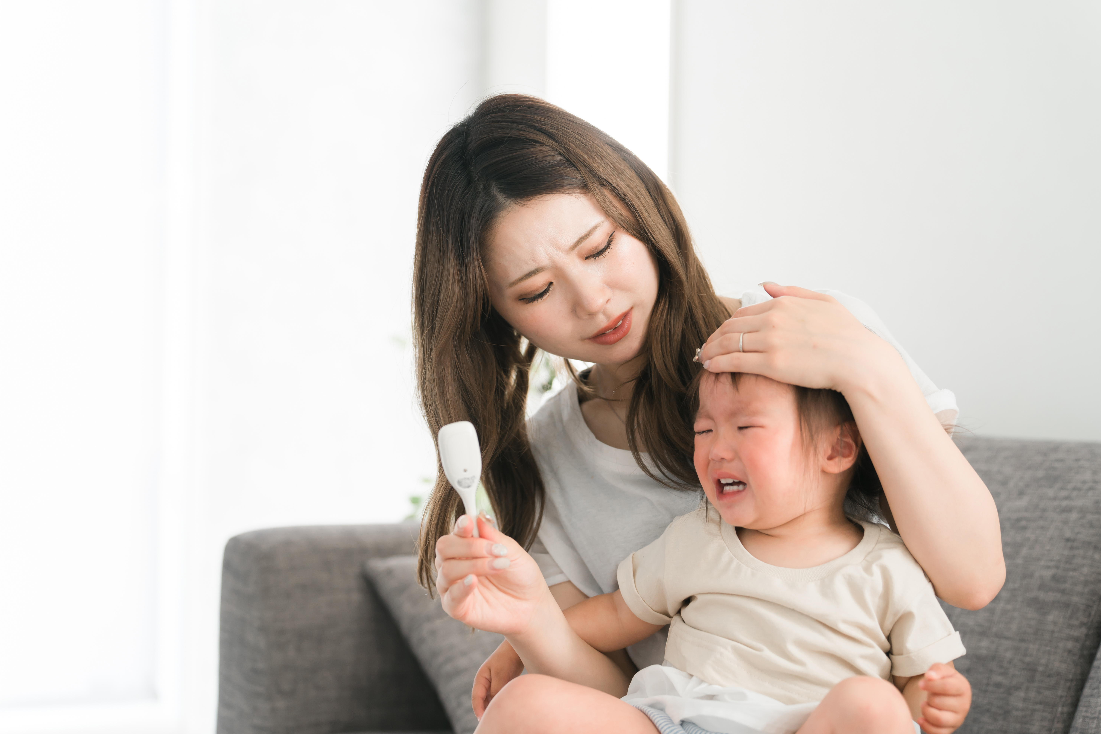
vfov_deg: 19.5
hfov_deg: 28.8
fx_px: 2141
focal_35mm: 70
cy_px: 363
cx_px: 558
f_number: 2.8
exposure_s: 1/100
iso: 200
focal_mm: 69
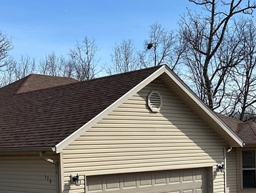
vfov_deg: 22.2
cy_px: 162
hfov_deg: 29.8
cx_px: 120
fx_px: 481
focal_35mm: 65
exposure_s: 1/4545
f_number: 1.78
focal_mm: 6.86
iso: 80
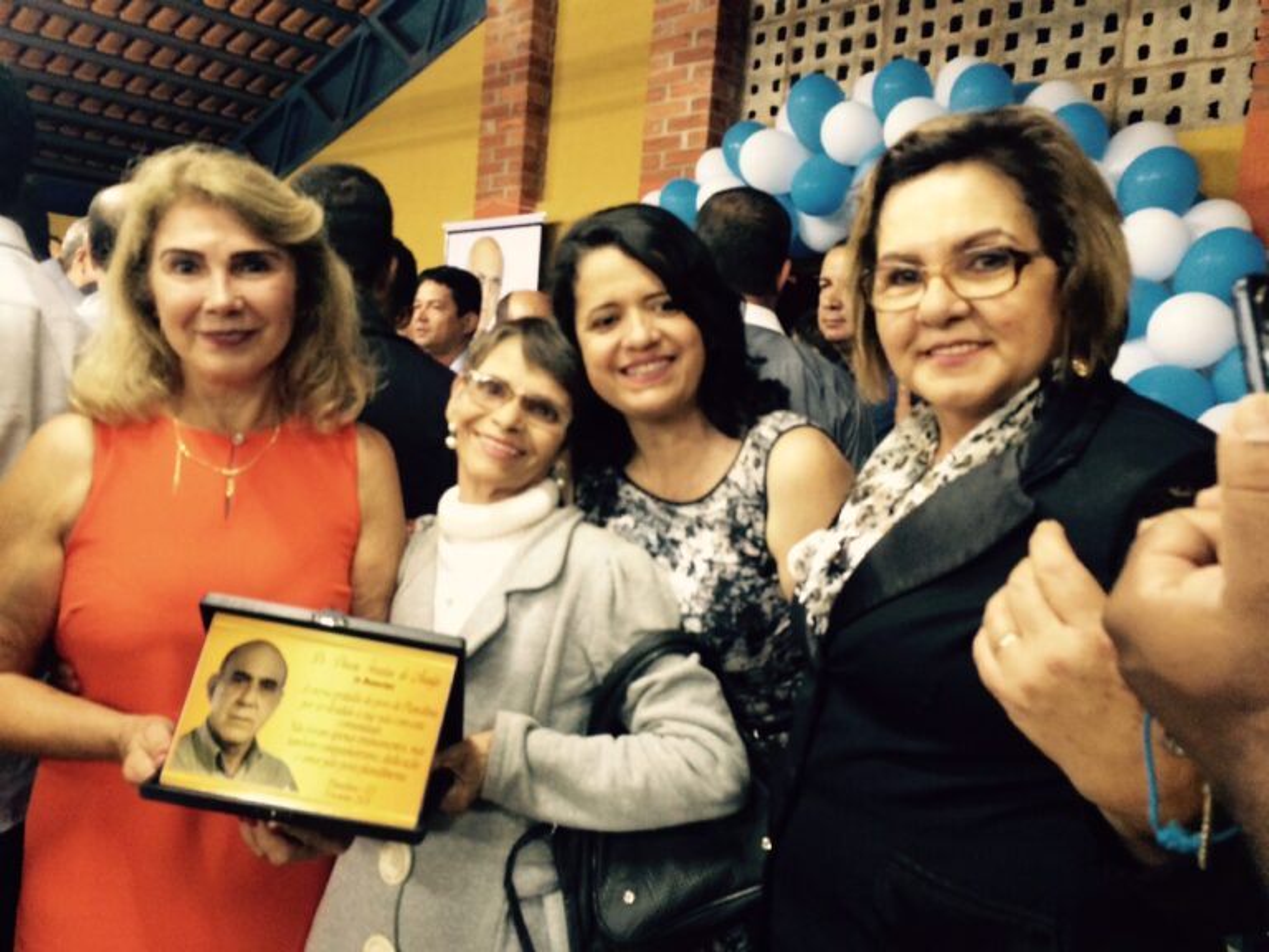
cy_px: 476
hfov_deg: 61.7
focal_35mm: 29
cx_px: 634
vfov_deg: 48.2
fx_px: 1063
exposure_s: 1/17
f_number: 2.2
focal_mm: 4.15
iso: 320
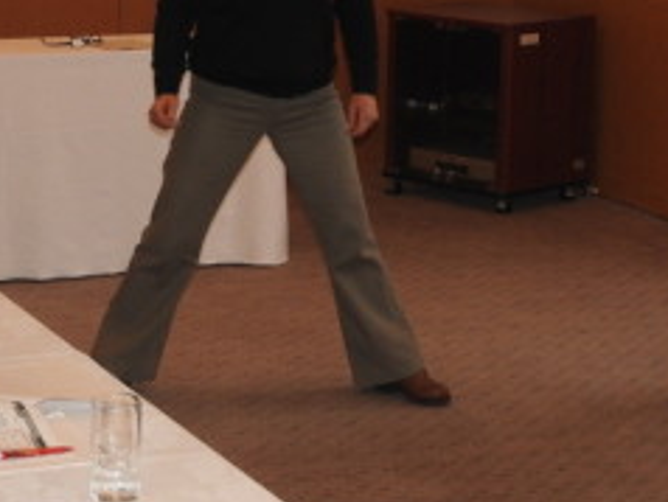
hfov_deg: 15.6
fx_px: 2434
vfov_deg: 11.8
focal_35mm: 126
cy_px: 157
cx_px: 368
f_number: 4
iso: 200
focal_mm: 9
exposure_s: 1/30
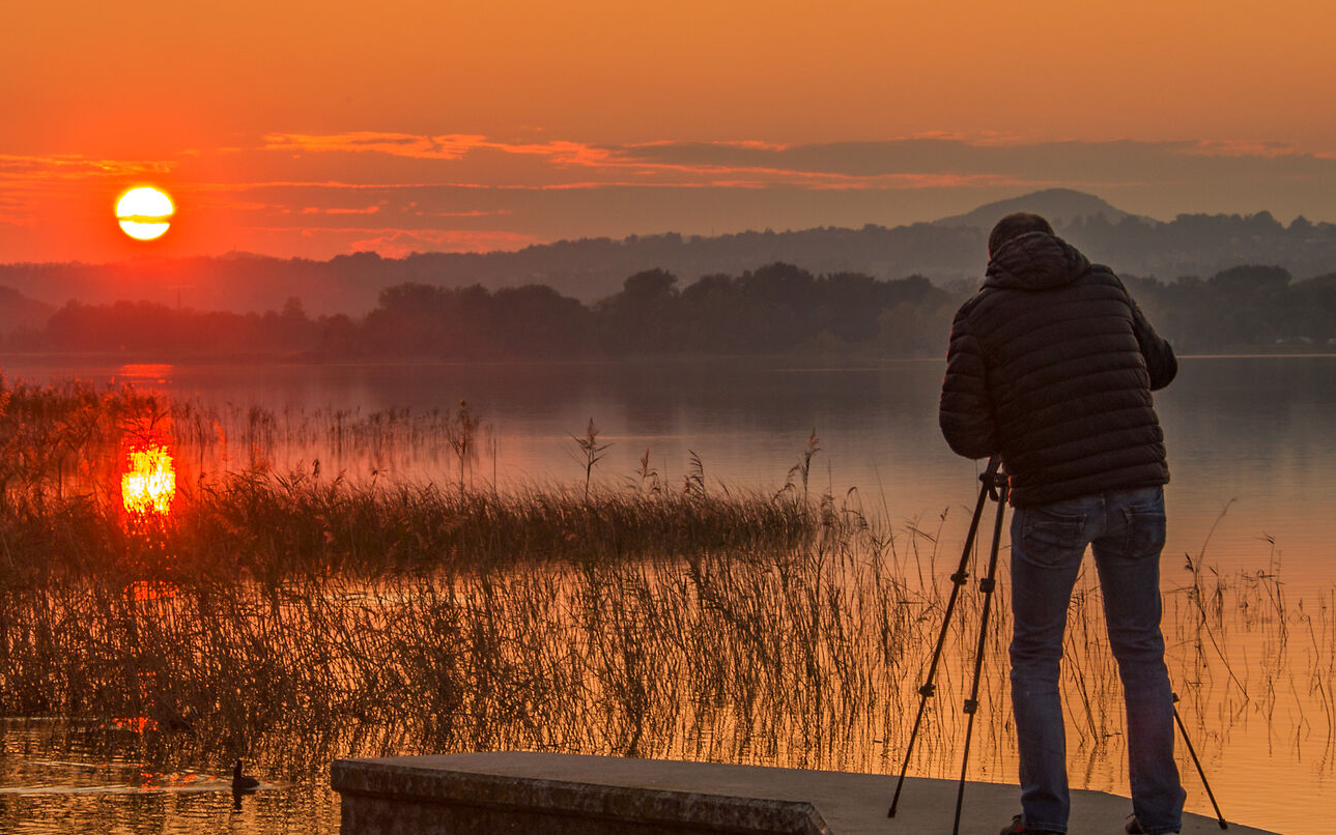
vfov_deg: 8.9
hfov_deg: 14.1
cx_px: 671
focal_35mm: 148
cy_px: 474
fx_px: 5389
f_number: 9
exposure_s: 1/125
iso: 160
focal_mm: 52
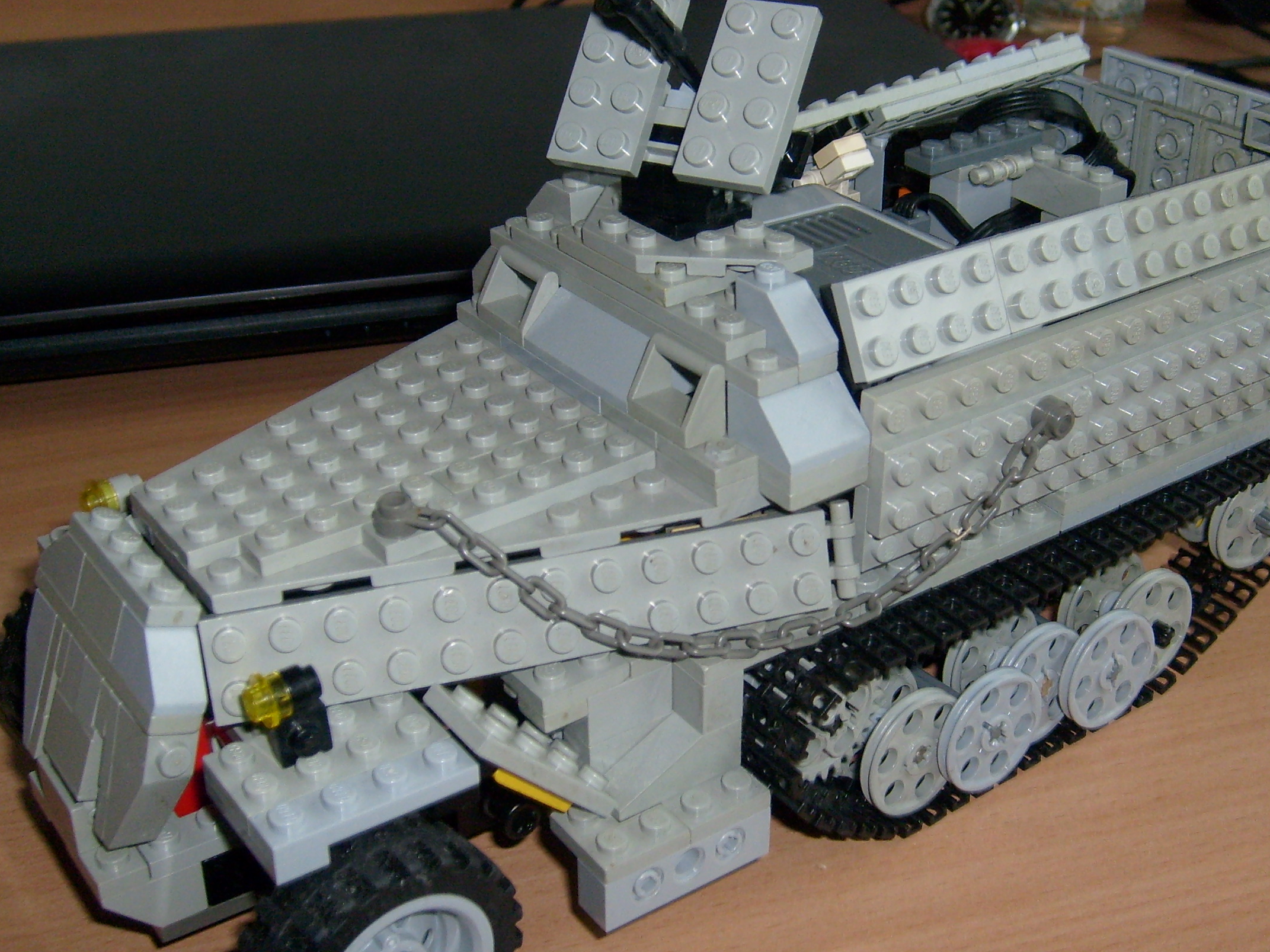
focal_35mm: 46
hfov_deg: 41.1
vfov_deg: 31.5
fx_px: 1688
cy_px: 428
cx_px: 762
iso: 100
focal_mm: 5.8
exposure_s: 1/45
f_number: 2.8
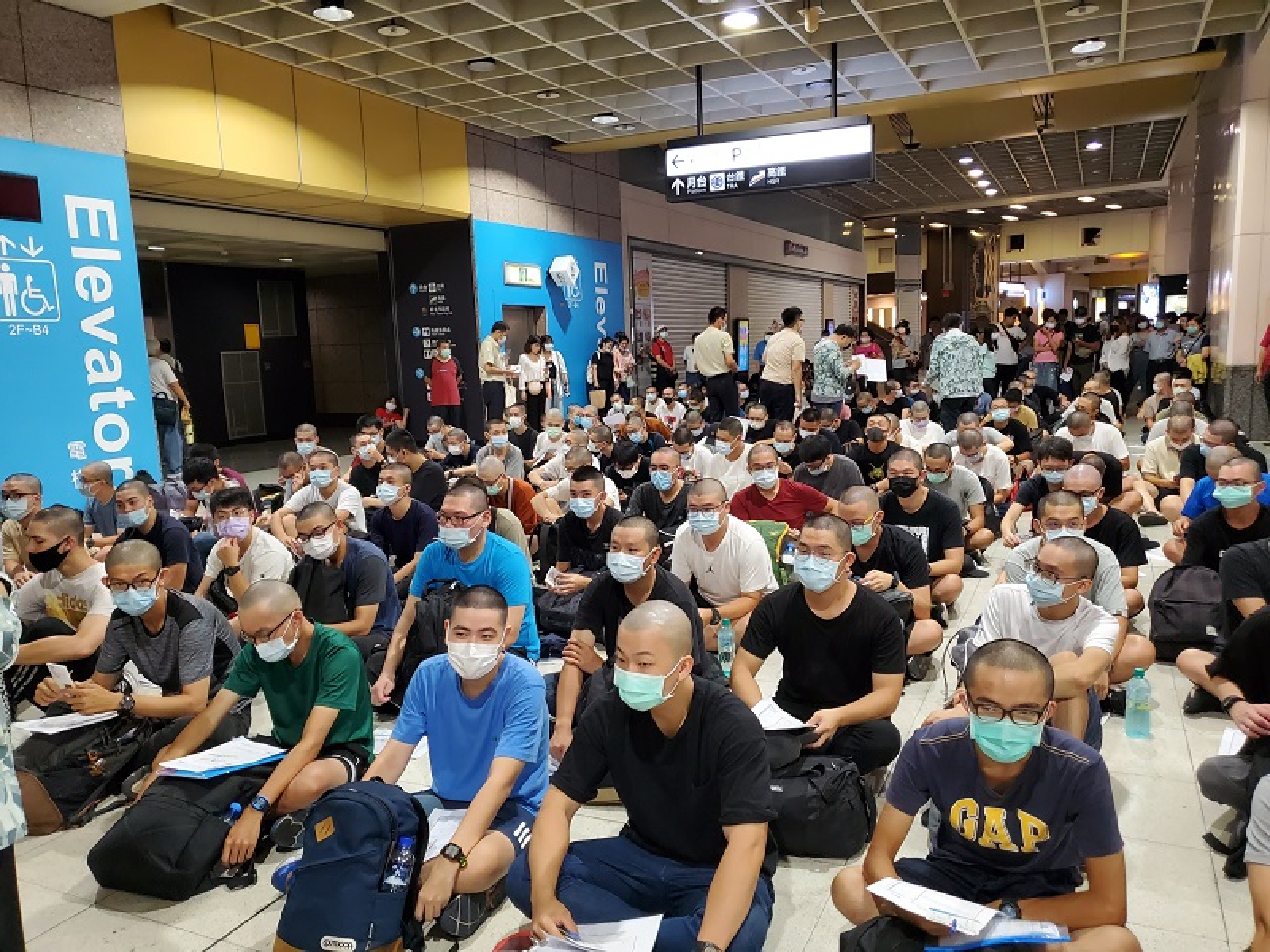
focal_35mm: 26
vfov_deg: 53.1
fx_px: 954
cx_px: 635
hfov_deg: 67.3
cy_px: 476
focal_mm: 4.3
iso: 250
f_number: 1.5
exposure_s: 1/120
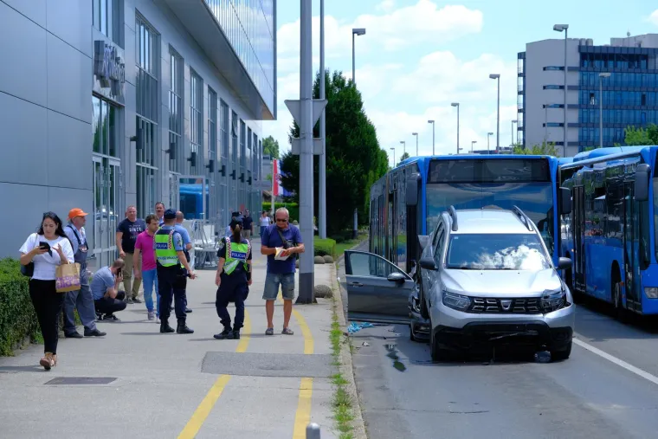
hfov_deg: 24.5
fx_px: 1517
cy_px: 220
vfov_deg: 16.5
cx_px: 329
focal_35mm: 83
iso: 200
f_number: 4
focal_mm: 55
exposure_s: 1/1000
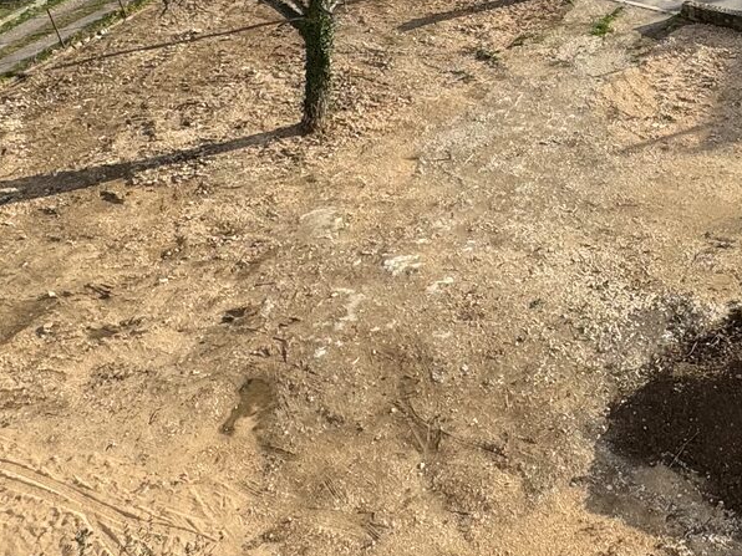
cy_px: 34
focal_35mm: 47
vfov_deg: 29.3
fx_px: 1007
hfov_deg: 38.1
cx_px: 644
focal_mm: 2.22
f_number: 2.2
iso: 50
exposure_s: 1/1160
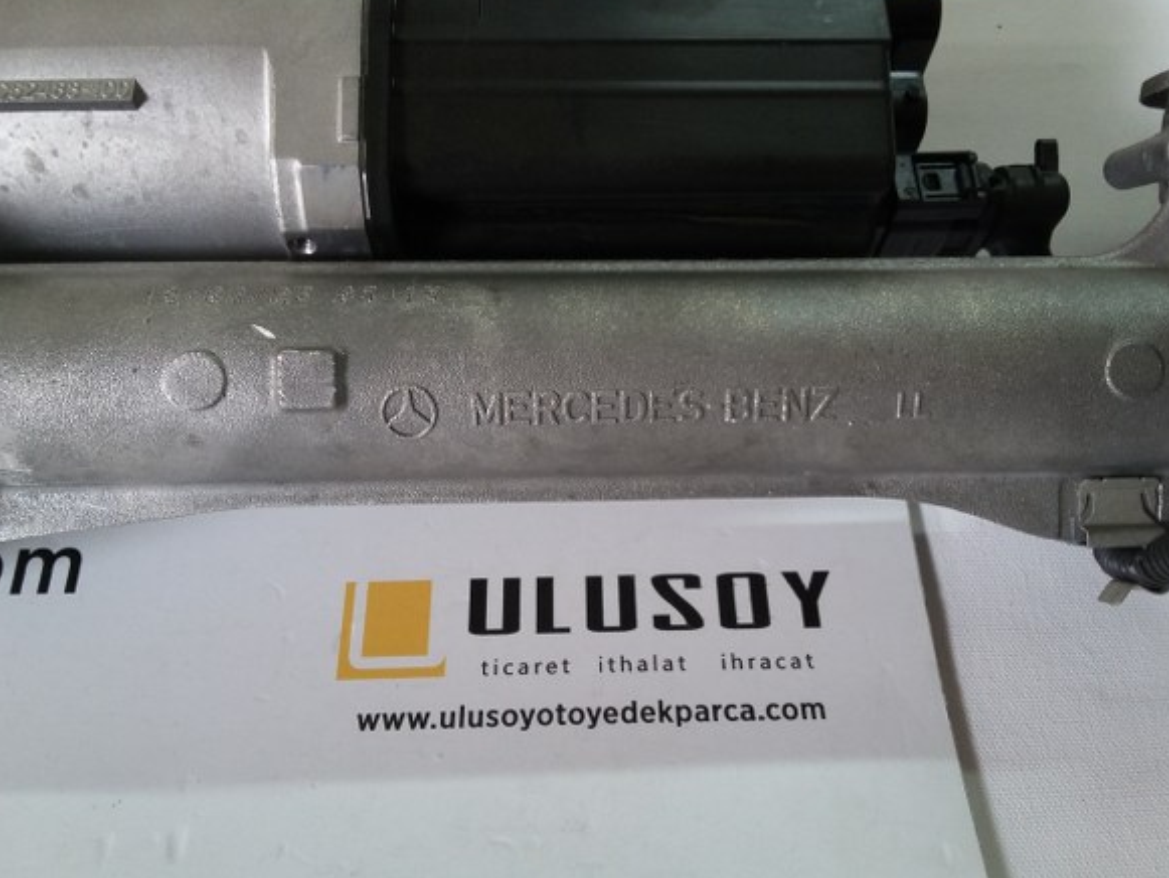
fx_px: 1081
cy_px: 431
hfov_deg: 56.8
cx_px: 600
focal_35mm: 32
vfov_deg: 44.2
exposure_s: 1/30
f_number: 2.2
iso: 125
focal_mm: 3.3
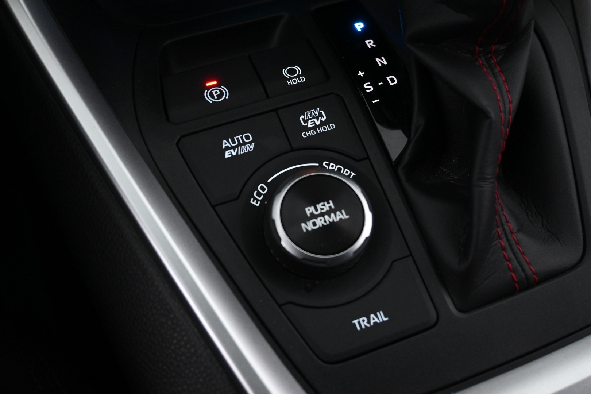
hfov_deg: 47.2
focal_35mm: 41
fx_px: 677
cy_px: 197
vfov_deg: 32.4
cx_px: 296
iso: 3200
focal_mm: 27.5
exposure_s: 1/40
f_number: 4.5
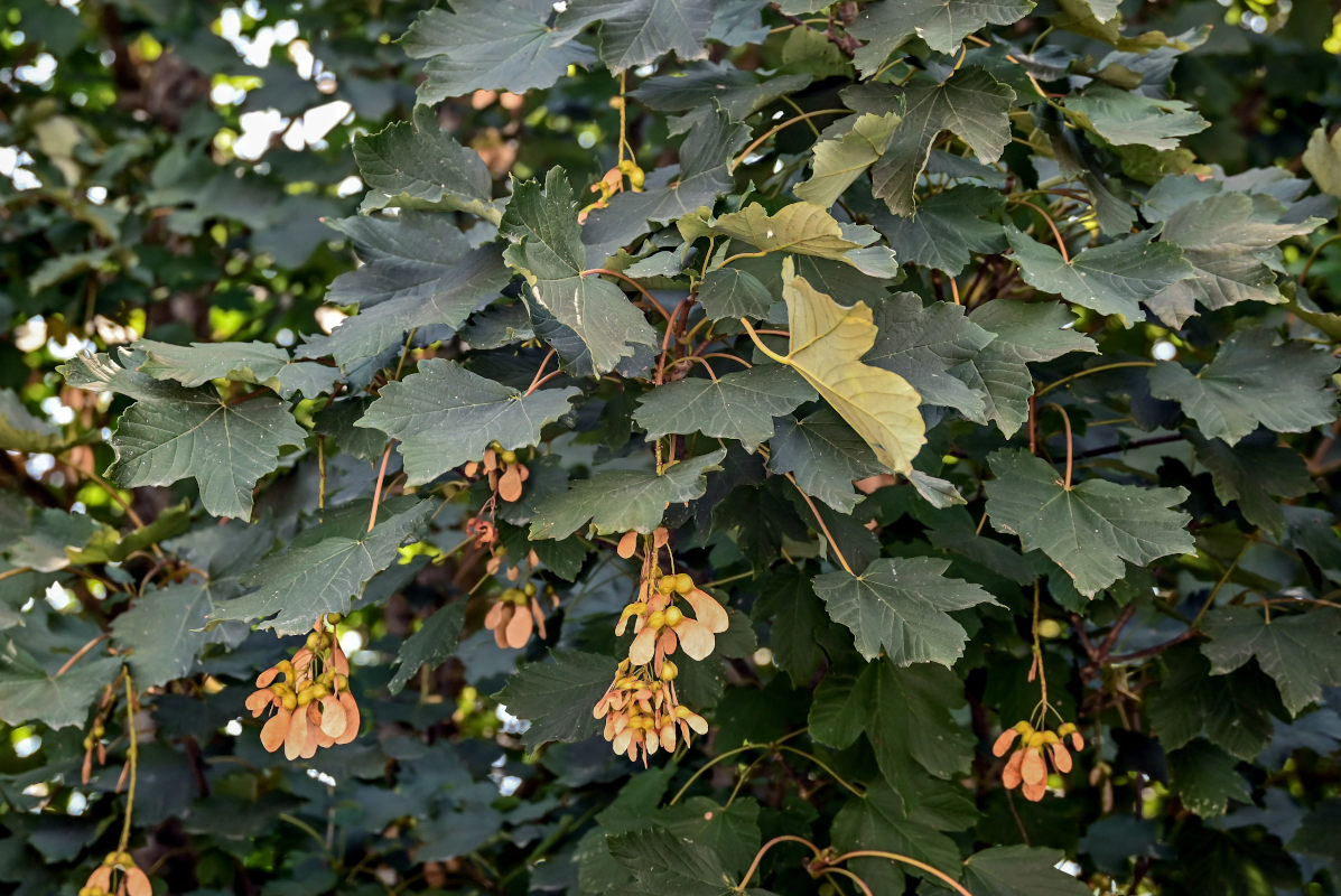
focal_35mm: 70
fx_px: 2628
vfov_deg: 19.4
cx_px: 670
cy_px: 448
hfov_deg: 28.6
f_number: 4.8
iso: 400
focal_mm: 47
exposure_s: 1/200
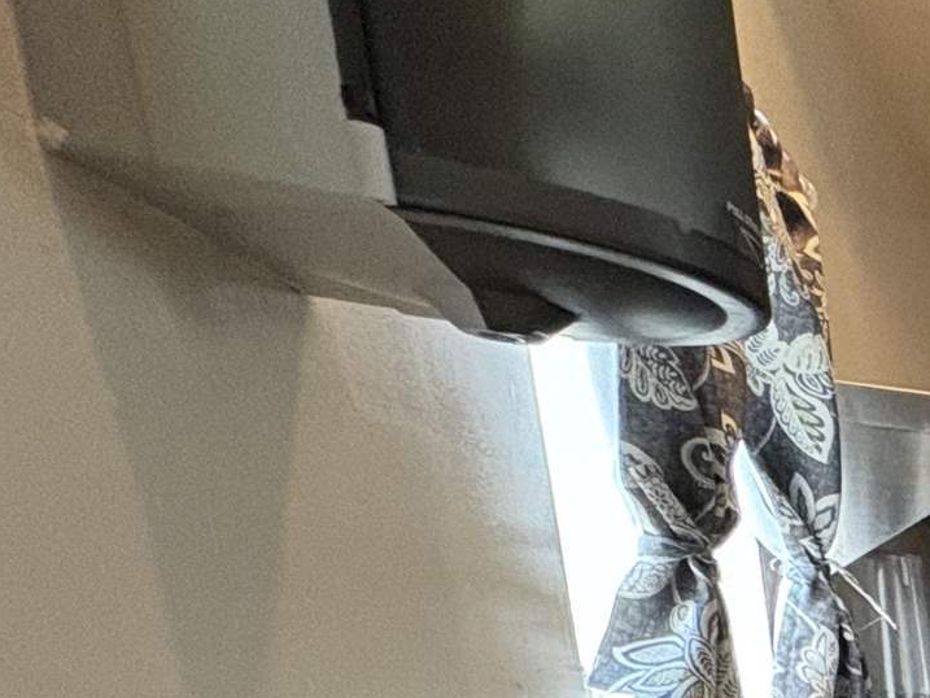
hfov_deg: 18.2
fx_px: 1612
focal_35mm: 60
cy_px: 1210
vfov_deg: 19.3
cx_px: 1939
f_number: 2.2
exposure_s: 1/60
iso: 320
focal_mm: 2.22
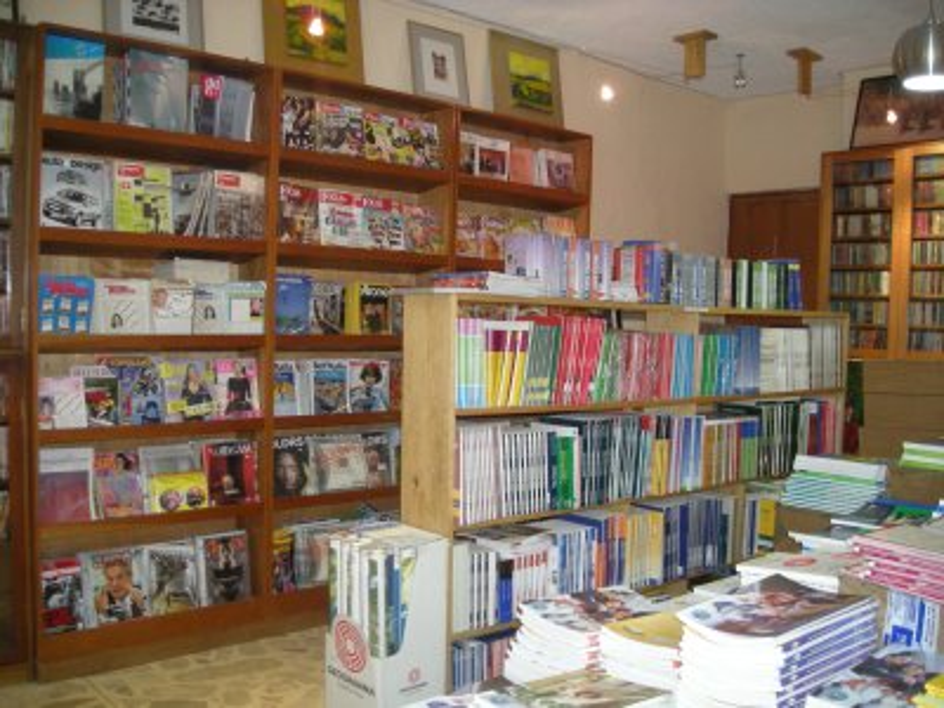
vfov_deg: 40.7
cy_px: 354
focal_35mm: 35
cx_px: 472
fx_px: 954
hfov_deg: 52.6
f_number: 2.8
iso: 163
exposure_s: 1/30
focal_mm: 5.7
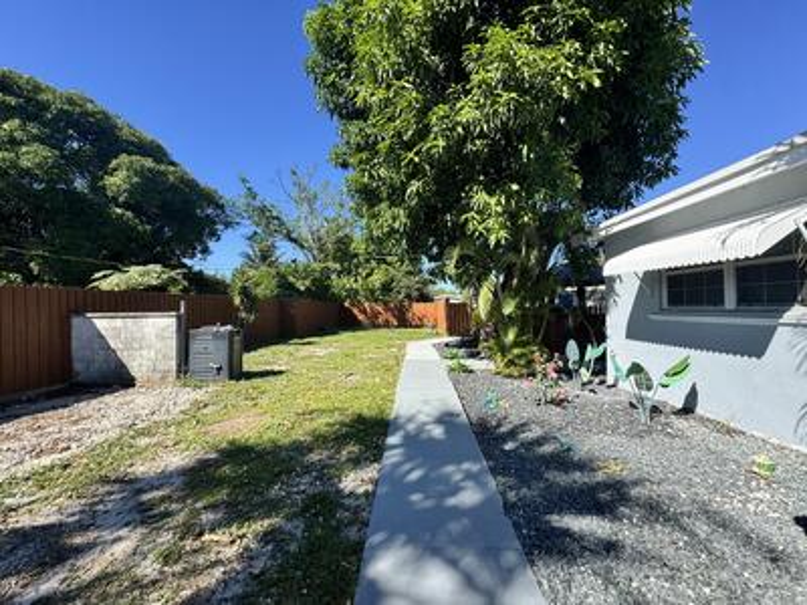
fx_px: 326
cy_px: 302
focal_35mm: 14
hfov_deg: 102.1
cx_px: 404
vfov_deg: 85.7
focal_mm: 2.22
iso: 50
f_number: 2.2
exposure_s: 1/944
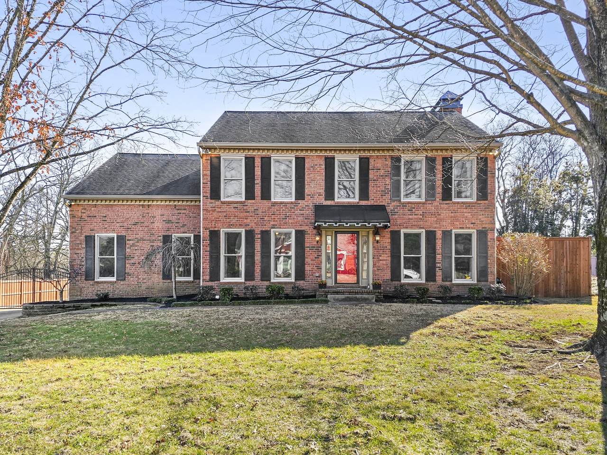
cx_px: 304
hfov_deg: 73.9
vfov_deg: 58.9
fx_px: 403
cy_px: 228
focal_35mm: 23
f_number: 1.7
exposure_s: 1/350
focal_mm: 6.3
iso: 10
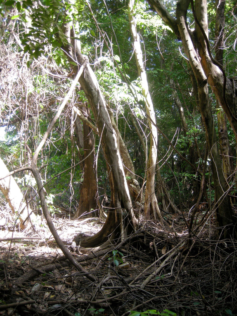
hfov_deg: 40.7
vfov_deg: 52.6
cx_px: 118
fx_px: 320
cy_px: 158
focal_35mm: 35
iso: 107
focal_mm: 7.5
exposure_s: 1/51
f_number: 2.7
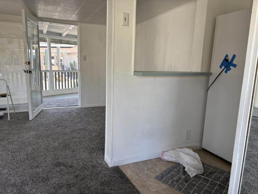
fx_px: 194
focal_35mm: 26
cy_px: 97
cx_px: 129
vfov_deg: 53.1
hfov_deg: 67.3
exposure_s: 1/149
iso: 64
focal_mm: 5.96
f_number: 1.6
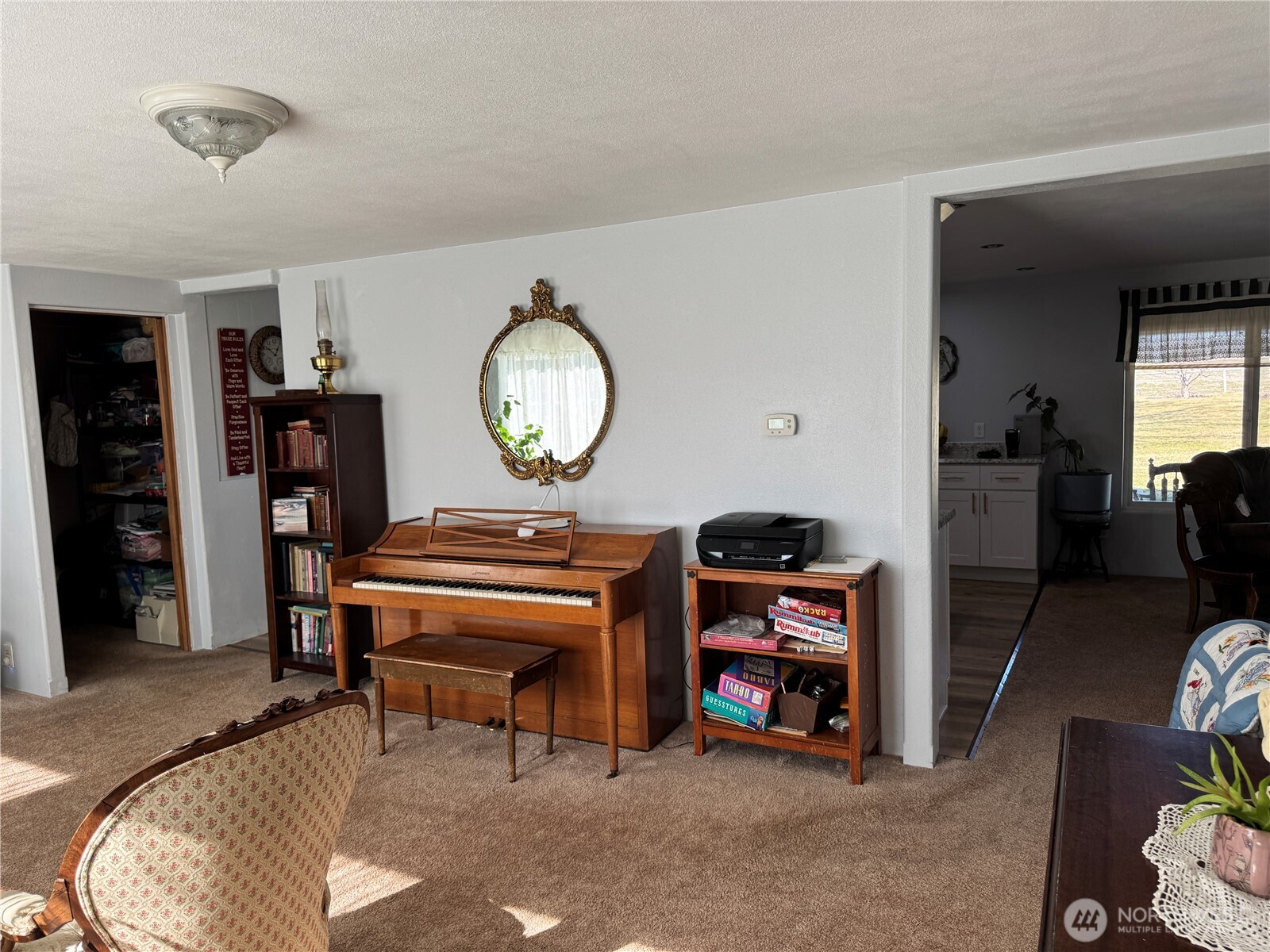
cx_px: 635
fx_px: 881
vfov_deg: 56.8
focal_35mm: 24
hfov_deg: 71.6
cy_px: 476
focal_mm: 6.76
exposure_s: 1/213
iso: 64
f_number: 1.78
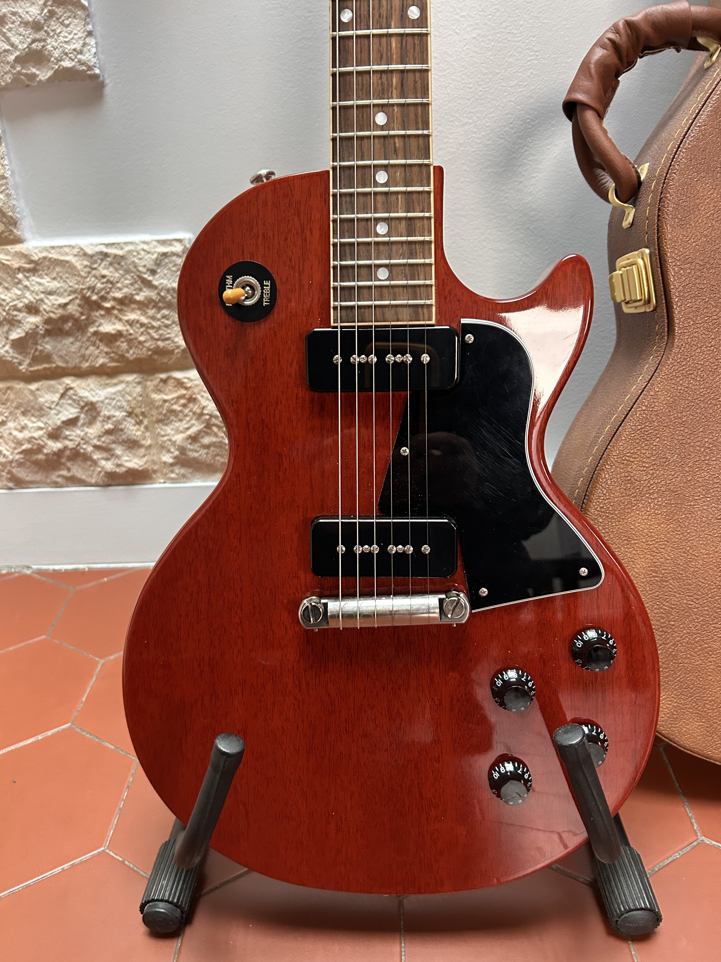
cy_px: 481
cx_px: 360
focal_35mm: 26
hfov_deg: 53.1
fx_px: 722
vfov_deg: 67.3
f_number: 1.5
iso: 400
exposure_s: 1/60
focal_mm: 5.7
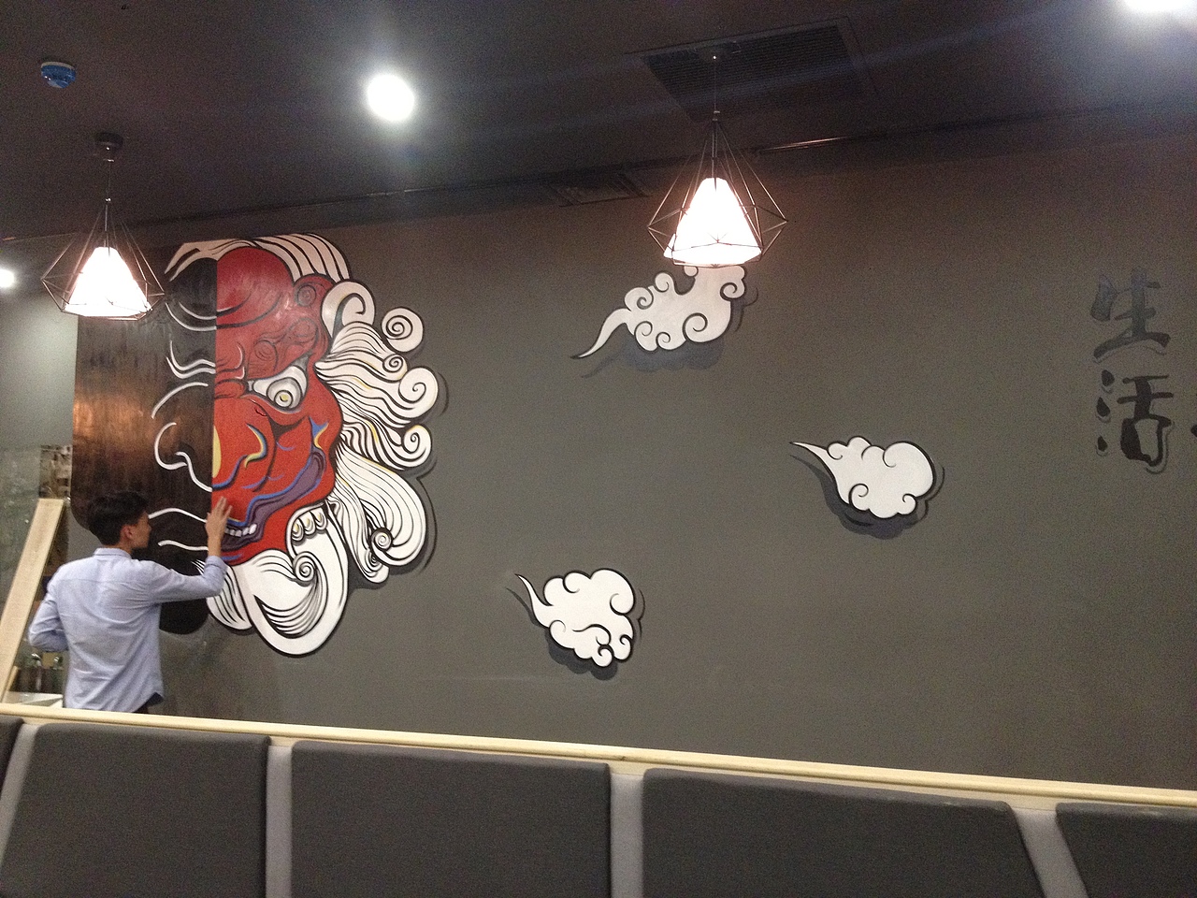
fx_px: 1210
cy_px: 449
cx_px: 598
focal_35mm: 35
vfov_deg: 40.7
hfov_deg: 52.6
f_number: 2.4
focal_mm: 4.28
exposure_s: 1/20
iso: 320
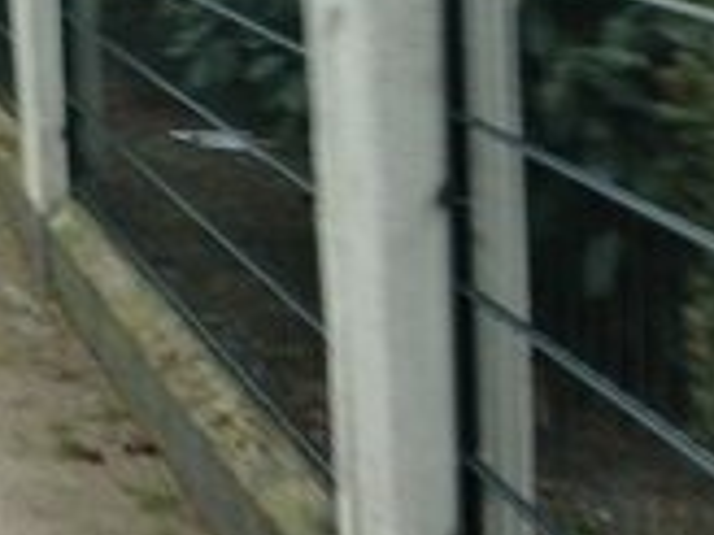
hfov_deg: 17.7
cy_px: -89
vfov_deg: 14.6
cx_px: -401
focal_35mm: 98
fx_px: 2021
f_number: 2
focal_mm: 3
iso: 217
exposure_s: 1/50
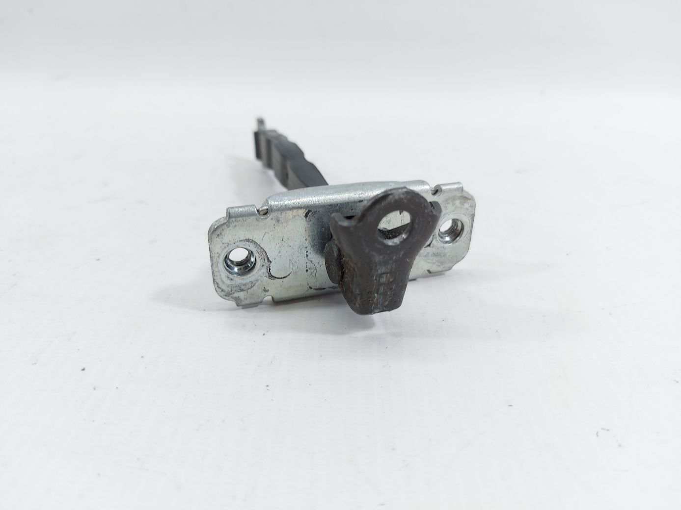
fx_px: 472
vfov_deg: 56.8
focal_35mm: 24
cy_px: 255
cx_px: 340
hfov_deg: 71.6
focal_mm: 5.23
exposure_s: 1/50
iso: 40
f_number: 1.8
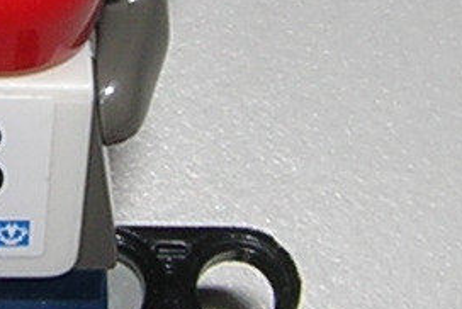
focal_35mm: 220
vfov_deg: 6.2
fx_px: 2826
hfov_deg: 9.3
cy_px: -102
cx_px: 20
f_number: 5.2
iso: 100
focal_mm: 4.7
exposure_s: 1/60.1
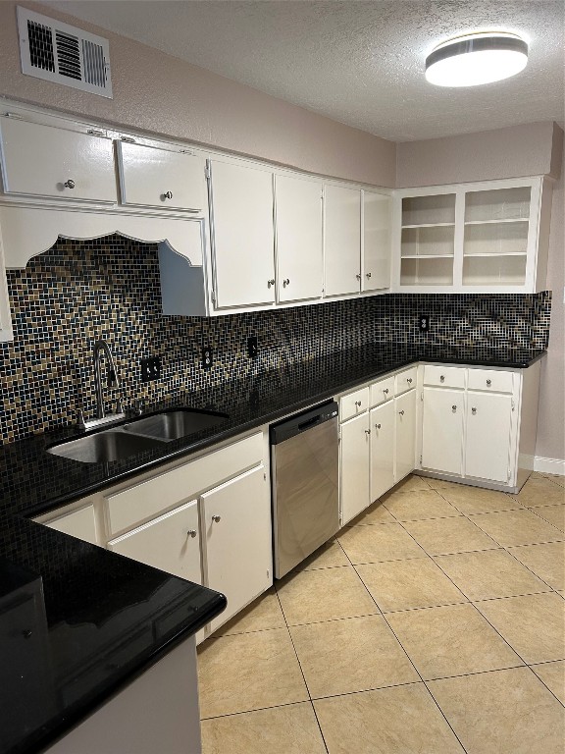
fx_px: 566
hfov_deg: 53.1
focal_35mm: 26
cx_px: 282
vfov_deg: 67.3
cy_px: 377
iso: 125
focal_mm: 5.7
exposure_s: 1/60
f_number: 1.5
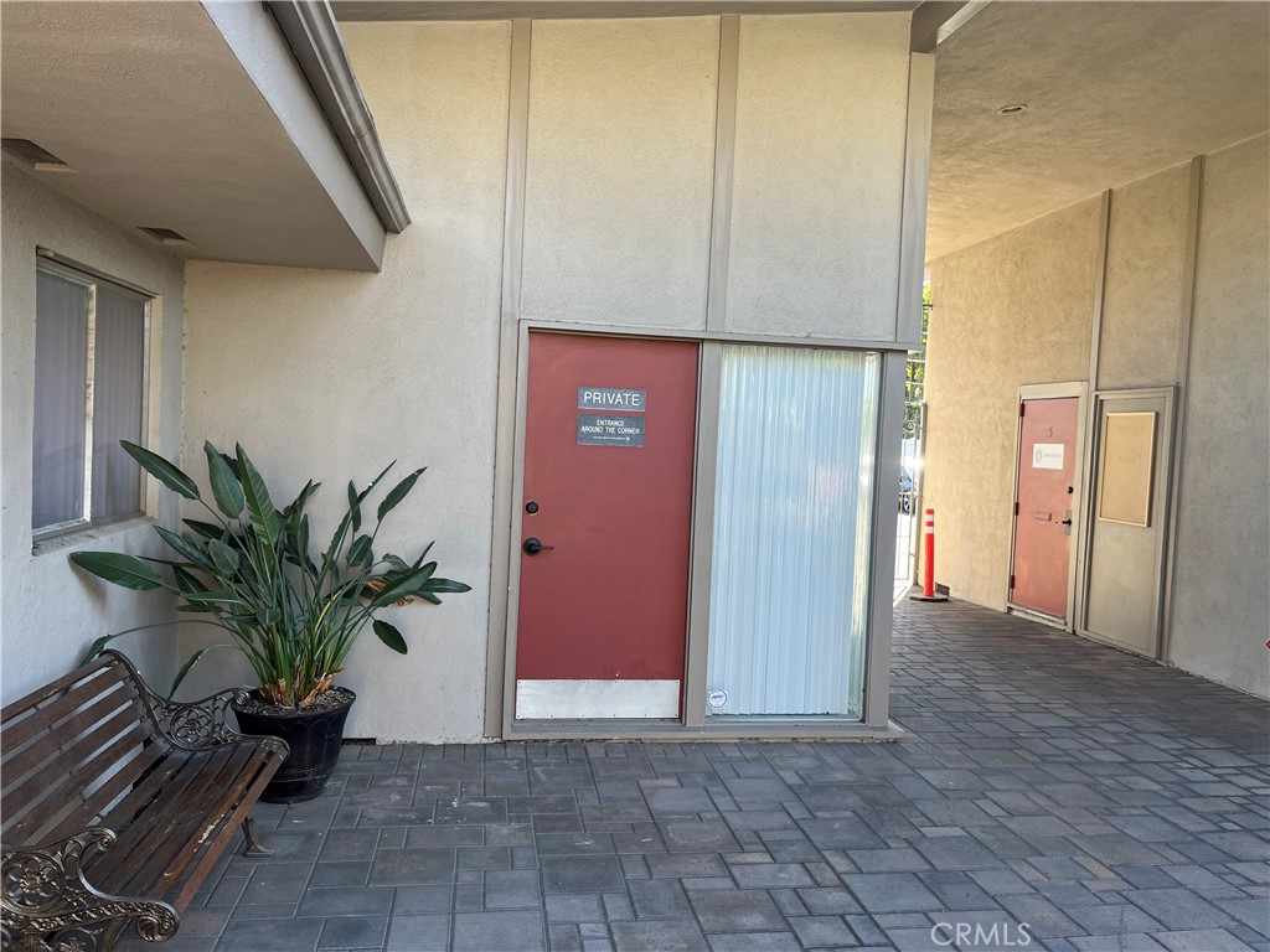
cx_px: 635
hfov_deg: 67.3
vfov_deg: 53.1
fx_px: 954
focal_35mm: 26
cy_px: 476
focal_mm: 5.1
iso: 40
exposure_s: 1/194
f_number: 1.6
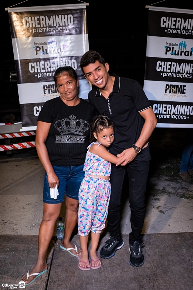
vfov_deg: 53.1
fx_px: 289
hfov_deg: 36.9
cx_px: 96
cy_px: 145
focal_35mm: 36
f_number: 2.8
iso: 2500
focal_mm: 24
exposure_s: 1/160
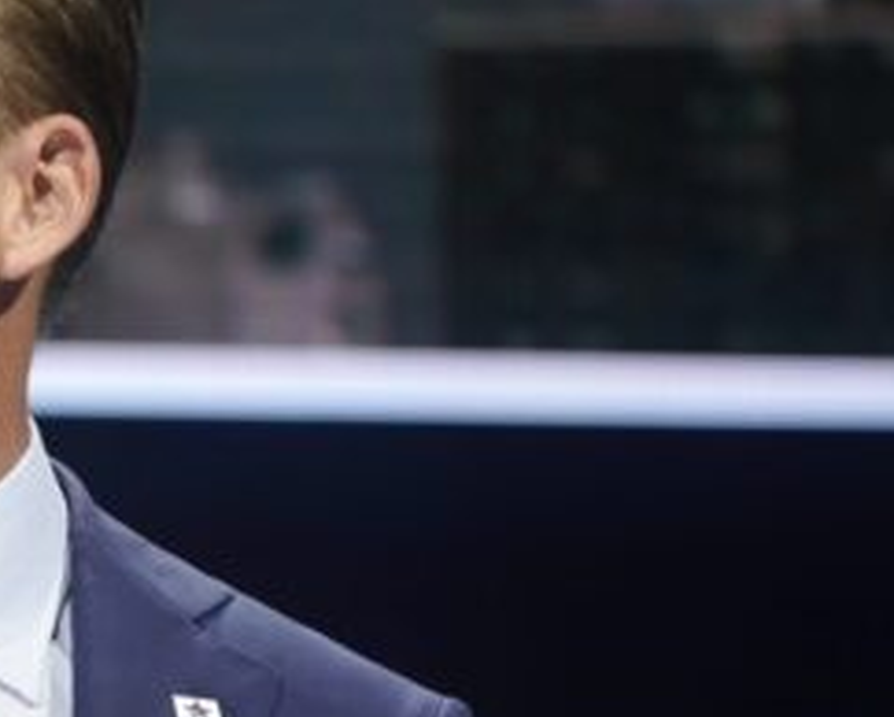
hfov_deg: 3.2
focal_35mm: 609
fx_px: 16126
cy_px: 373
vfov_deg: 2.5
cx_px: -159
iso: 1250
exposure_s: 1/250
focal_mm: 262
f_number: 4
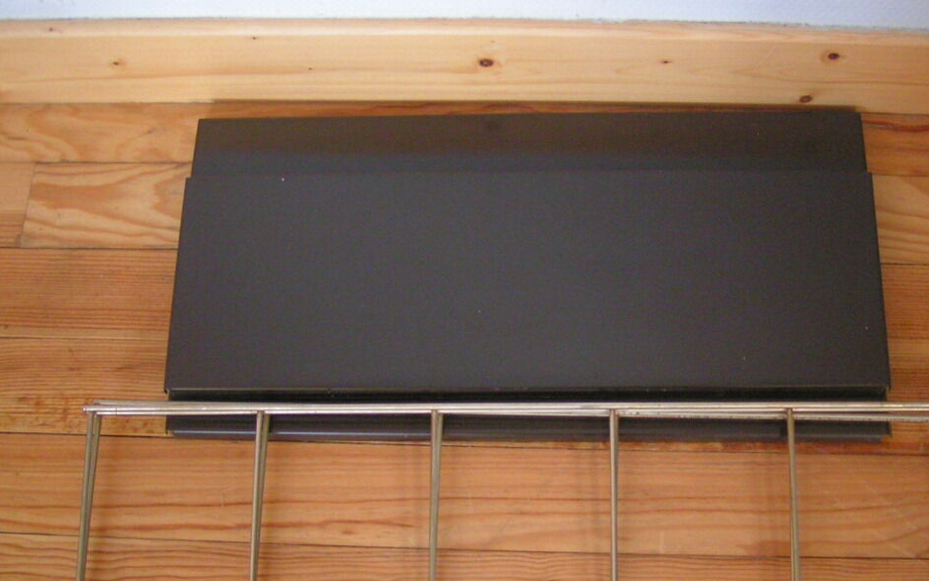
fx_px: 1393
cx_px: 553
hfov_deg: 36.8
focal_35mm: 55
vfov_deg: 23.5
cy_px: 381
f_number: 2.8
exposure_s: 1/30
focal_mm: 5.8
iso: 200
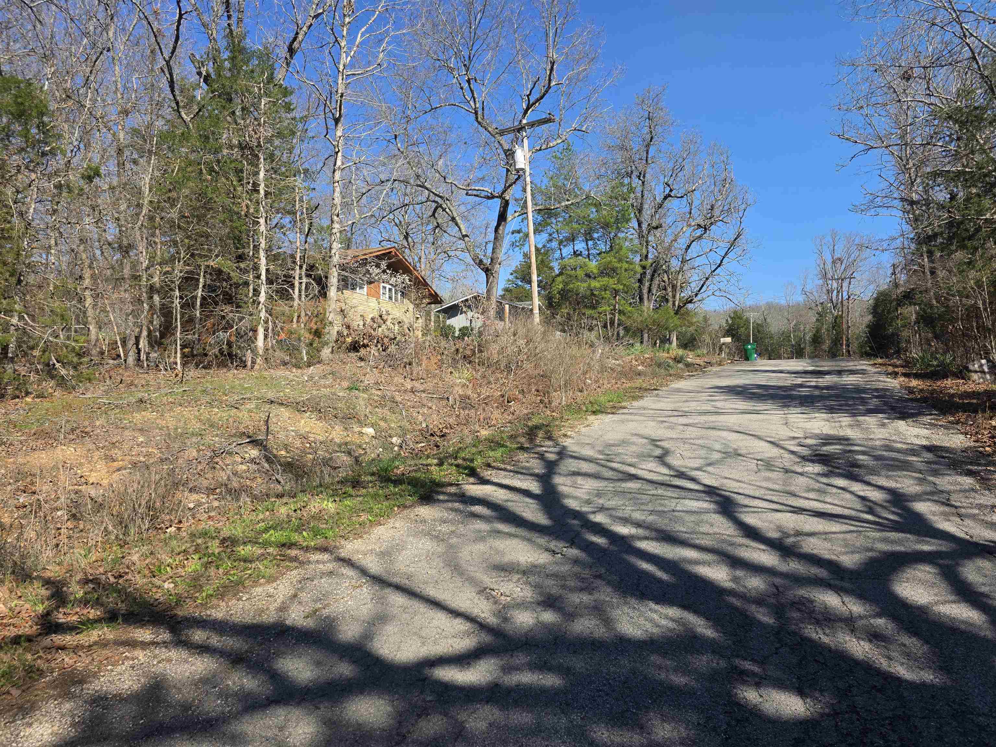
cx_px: 498
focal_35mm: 23
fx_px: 662
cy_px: 374
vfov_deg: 58.9
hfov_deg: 73.9
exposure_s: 1/3185
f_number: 1.7
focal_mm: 6.3
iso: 80
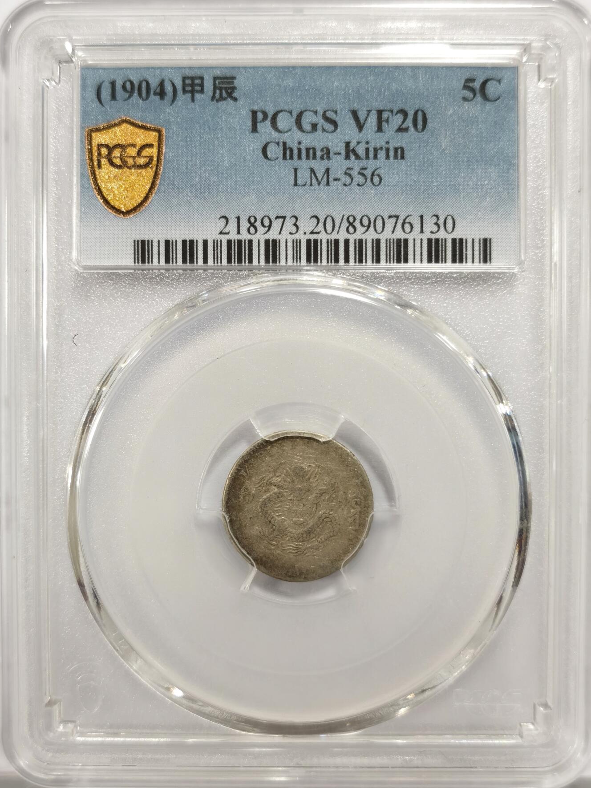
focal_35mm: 55
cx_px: 298
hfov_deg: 26.6
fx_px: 1252
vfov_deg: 34.9
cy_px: 394
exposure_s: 1/100
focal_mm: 5.56
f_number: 16
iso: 100
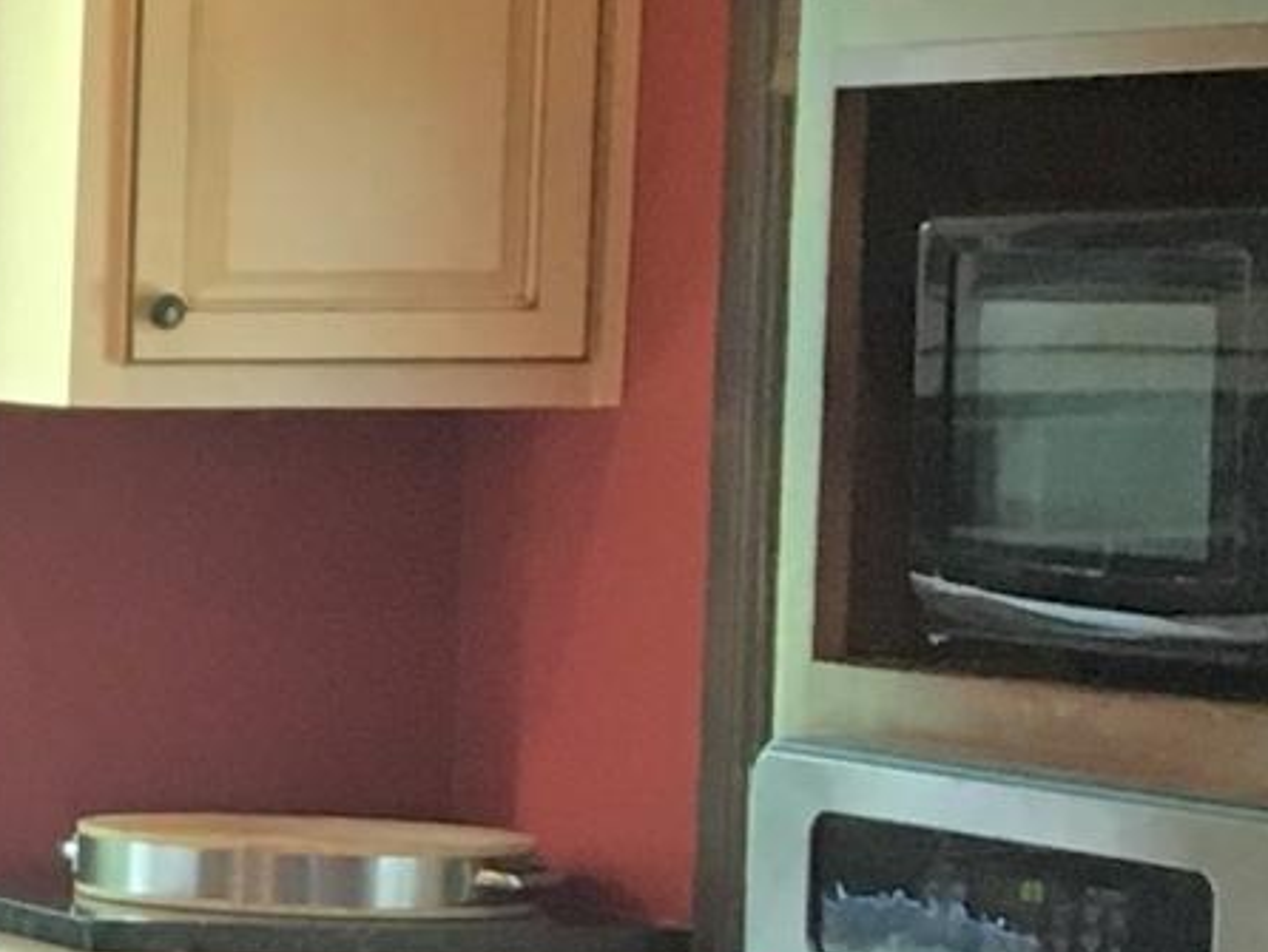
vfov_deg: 7.6
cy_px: 685
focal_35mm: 195
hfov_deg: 8.4
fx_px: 7147
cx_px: -2599
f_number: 2.2
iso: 80
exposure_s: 1/30
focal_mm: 4.15
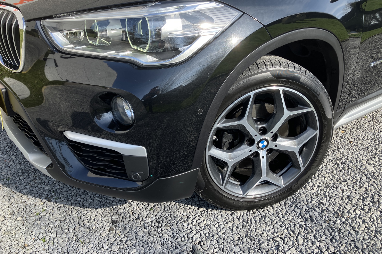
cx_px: 194
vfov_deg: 43.5
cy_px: 113
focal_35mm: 30
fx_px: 318
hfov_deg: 61.9
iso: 32
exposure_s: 1/565
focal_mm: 3.99
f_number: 1.8
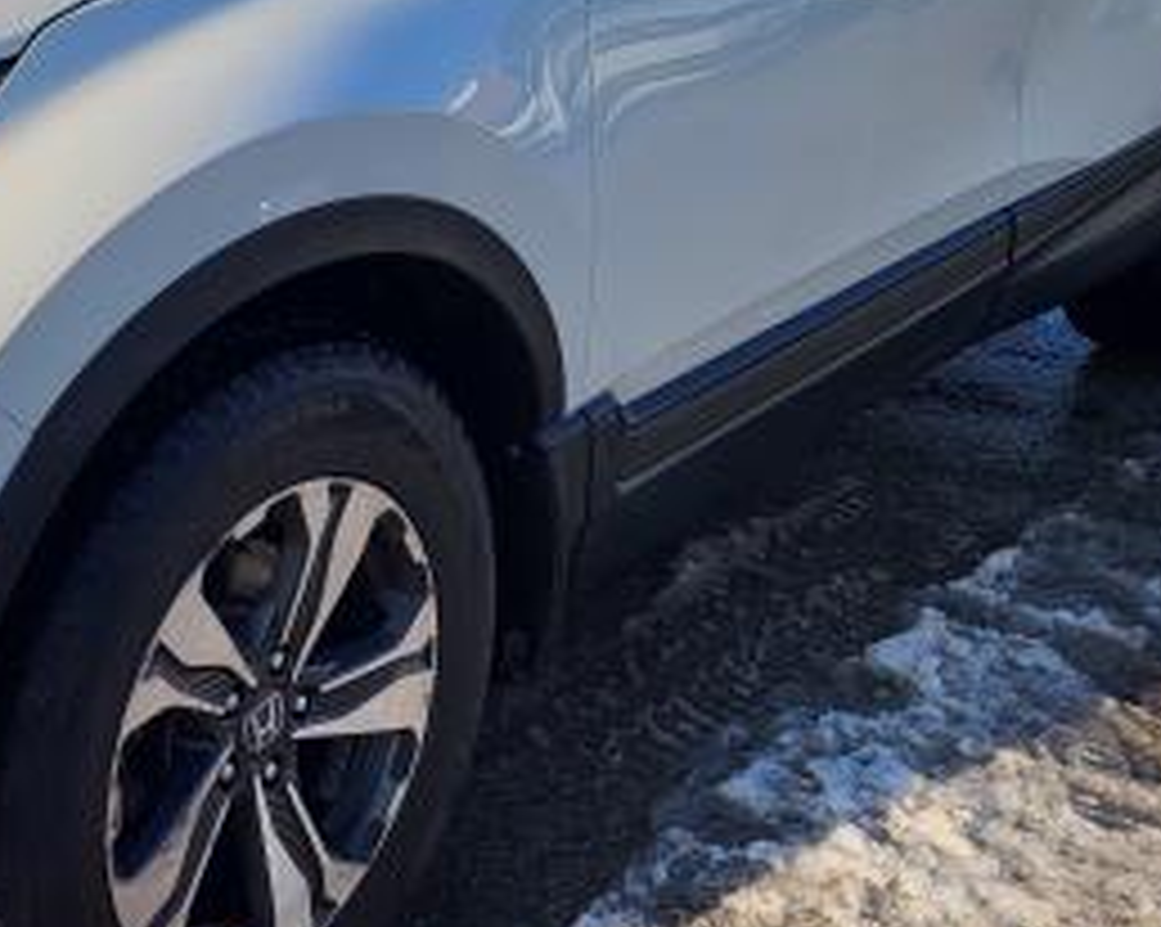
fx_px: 2163
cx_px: 81
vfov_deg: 23.6
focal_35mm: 63
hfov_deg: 28.7
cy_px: 122
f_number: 1.8
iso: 40
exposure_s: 1/2371
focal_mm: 5.4
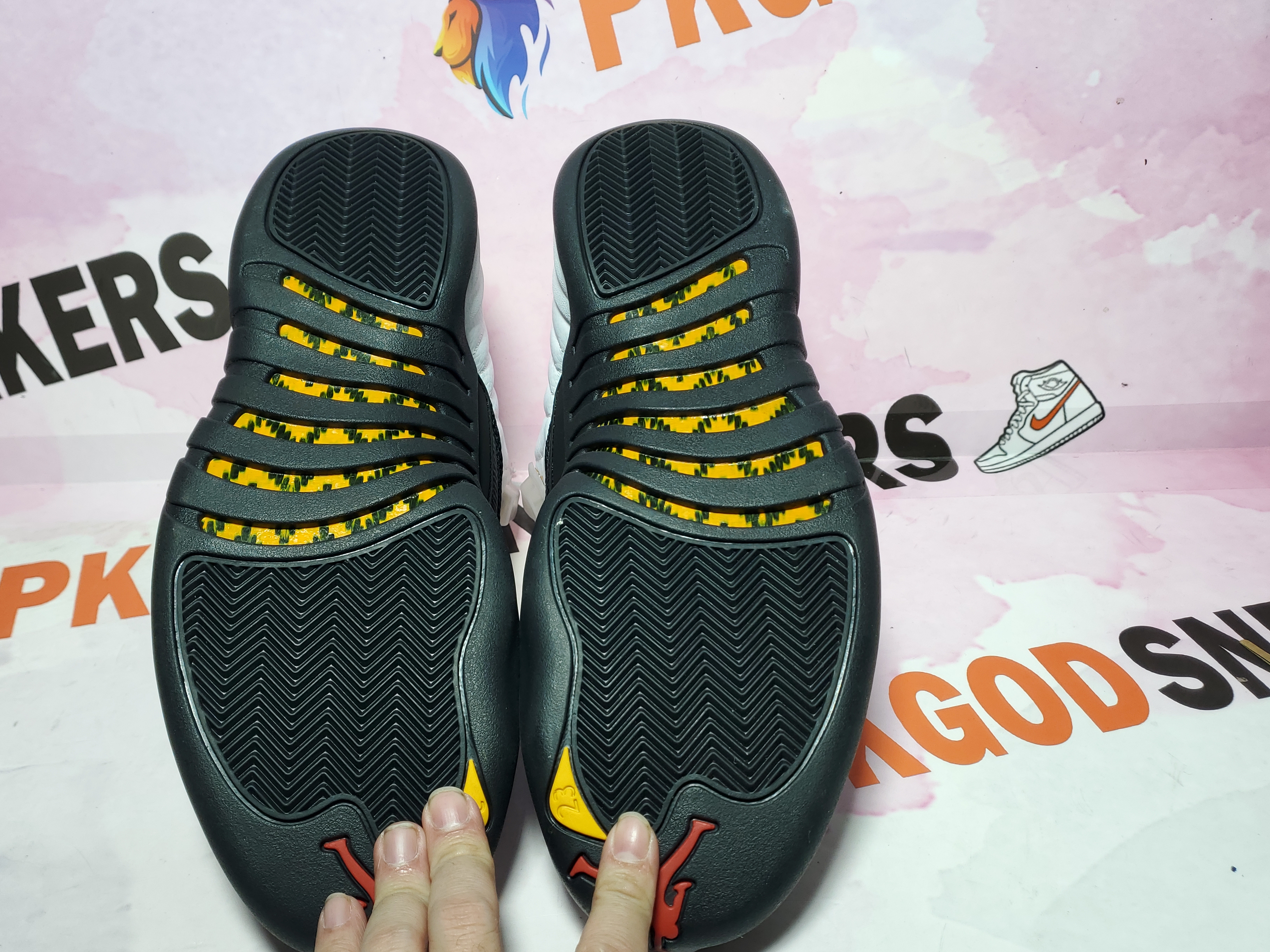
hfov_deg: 61.5
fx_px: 1064
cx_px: 576
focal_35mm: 29
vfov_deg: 48.2
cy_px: 494
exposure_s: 1/343
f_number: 1.5
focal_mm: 4.3
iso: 50
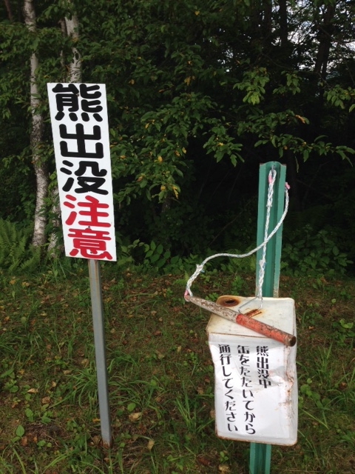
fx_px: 451
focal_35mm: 33
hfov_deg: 42.9
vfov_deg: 55.4
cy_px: 237
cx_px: 178
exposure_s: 1/753
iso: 50
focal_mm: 4.12
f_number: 2.4
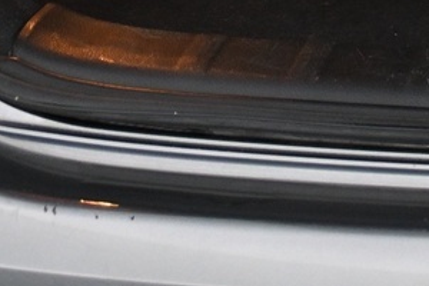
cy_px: -442
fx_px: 2078
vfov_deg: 7.3
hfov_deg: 11.1
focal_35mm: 174
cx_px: 745
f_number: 4
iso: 1250
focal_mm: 21.5
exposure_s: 1/30
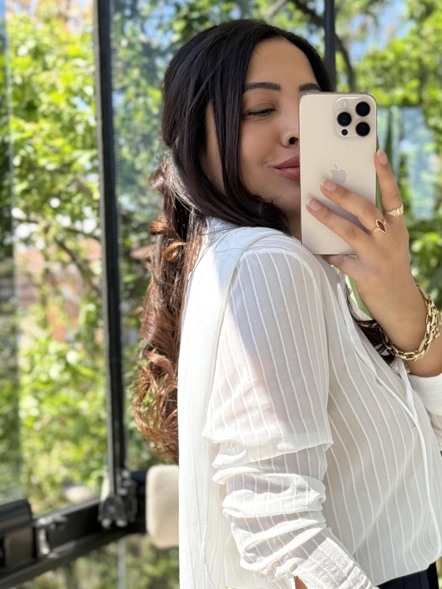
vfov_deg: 23.3
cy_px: 460
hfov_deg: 17.7
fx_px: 1413
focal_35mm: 83
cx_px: 342
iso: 100
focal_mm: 6.76
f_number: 1.78
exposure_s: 1/706
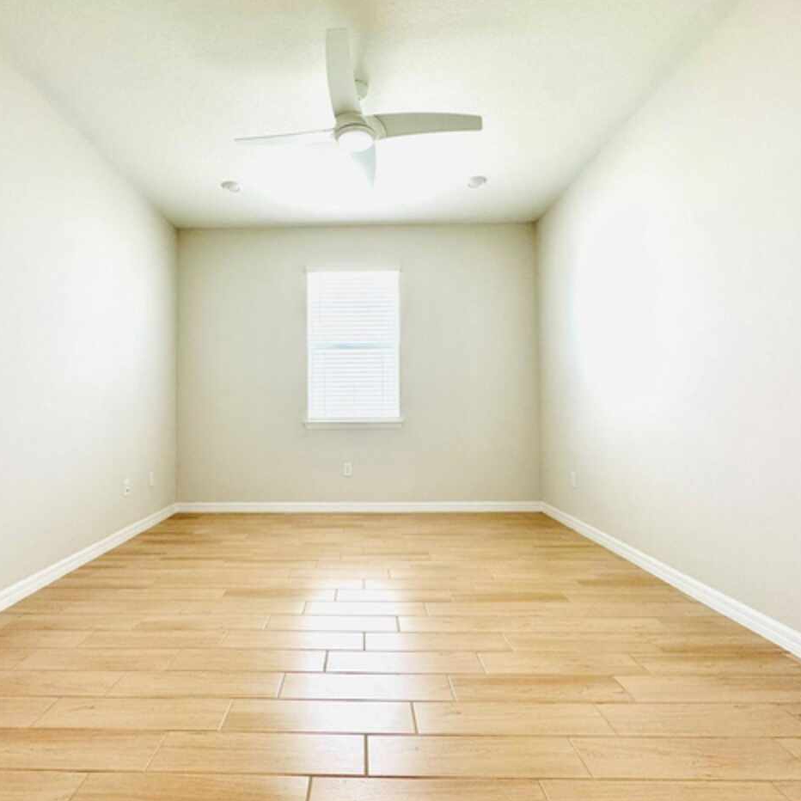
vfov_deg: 84.0
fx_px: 445
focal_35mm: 17
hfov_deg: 83.6
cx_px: 353
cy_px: 396
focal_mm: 2.22
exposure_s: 1/120
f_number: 2.2
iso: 250
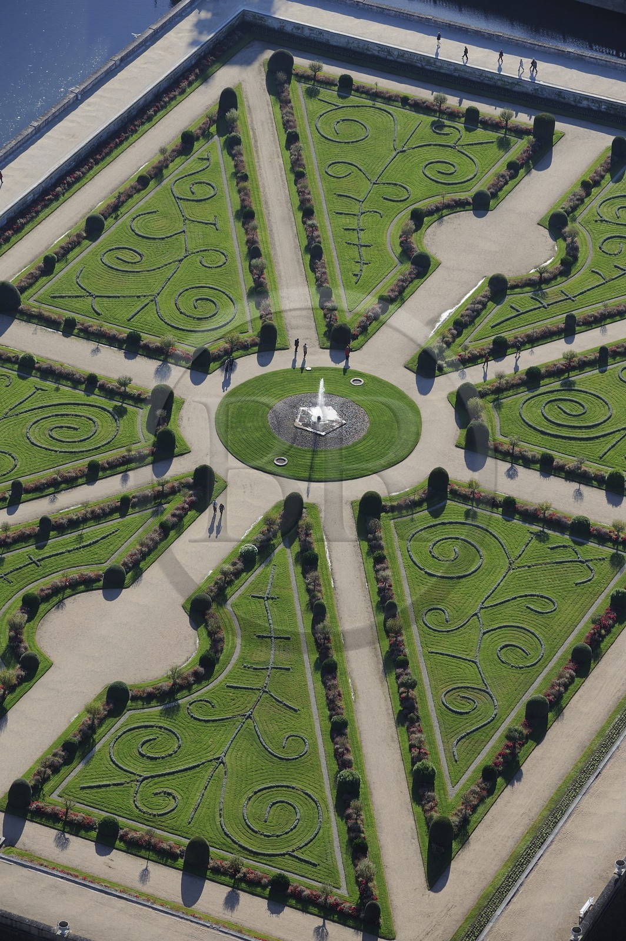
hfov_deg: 10.5
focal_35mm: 130
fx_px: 3396
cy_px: 470
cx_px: 313
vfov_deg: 15.8
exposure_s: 1/1000
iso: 400
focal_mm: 130
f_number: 5.6
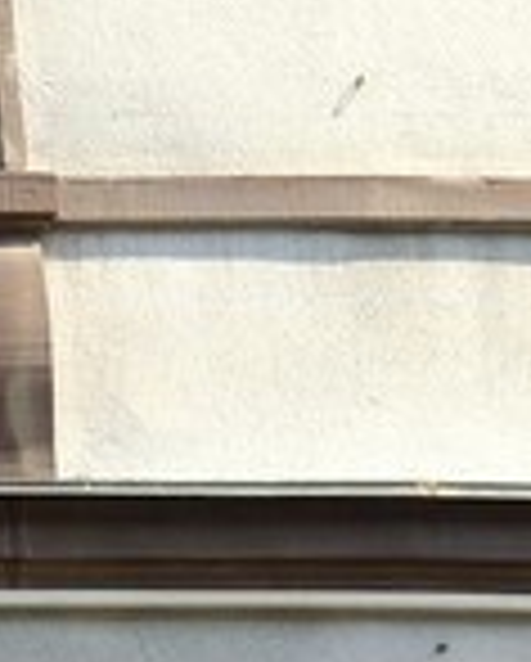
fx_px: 8410
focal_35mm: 429
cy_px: 914
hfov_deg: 3.3
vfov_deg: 4.5
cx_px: -2236
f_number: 8
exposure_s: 1/250
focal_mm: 42
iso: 200
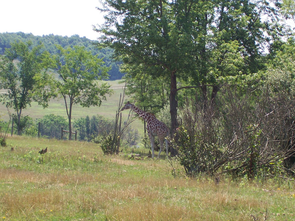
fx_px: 946
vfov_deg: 13.3
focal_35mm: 111
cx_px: 148
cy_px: 110
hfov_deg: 17.7
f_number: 4.8
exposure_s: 1/250
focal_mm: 16.8
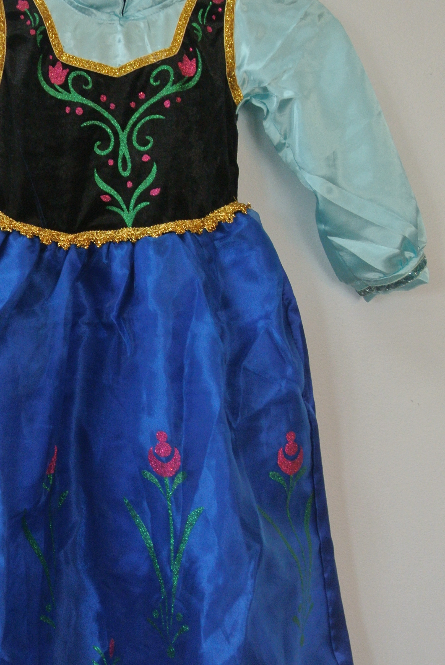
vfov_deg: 34.4
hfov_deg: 23.2
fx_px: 1072
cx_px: 114
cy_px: 336
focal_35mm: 58
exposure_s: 1/30
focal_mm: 13.6
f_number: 4
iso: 640
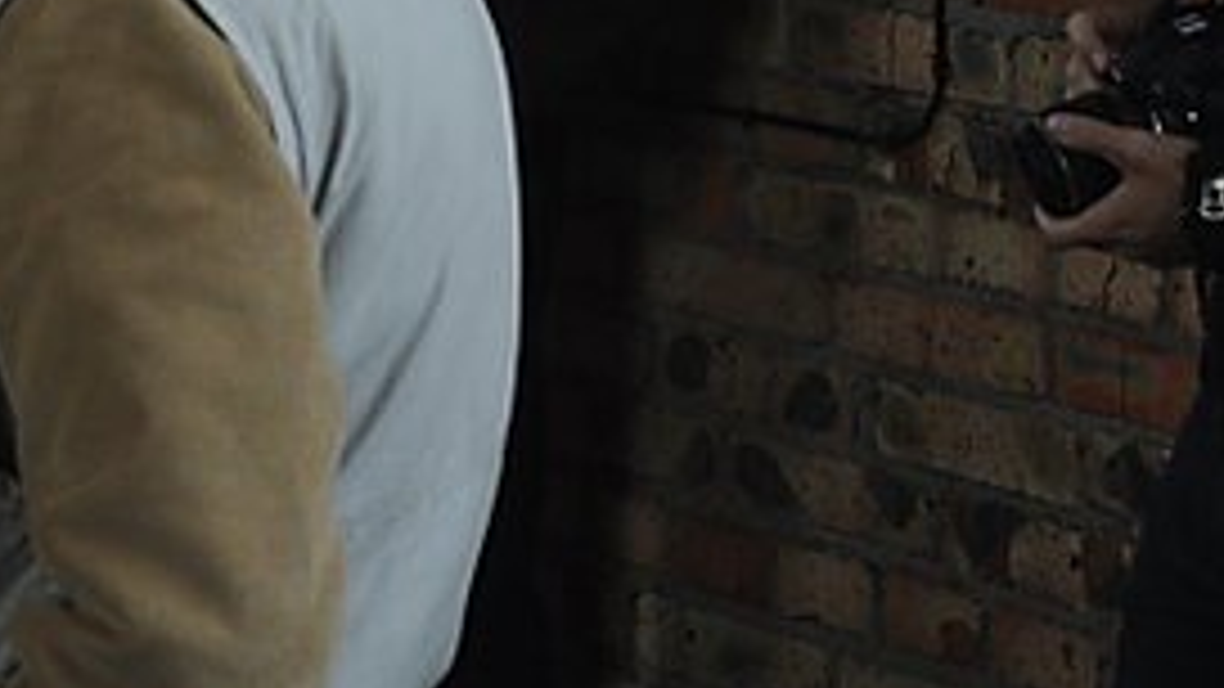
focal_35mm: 142
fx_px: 4609
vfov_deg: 8.3
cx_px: 274
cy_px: -432
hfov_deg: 15.0
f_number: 8
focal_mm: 24
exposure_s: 1/200
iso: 400
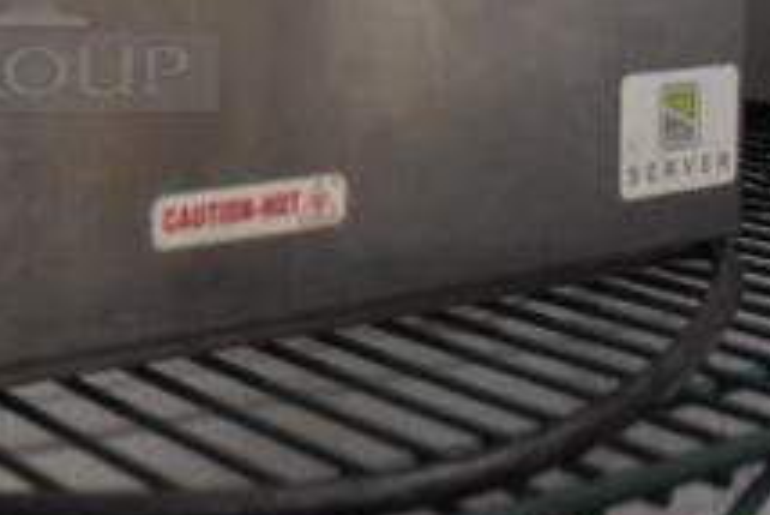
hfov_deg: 23.7
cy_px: -79
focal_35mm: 77
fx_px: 1648
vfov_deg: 17.1
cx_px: -180
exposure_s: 1/125
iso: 1600
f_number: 3.5
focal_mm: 18
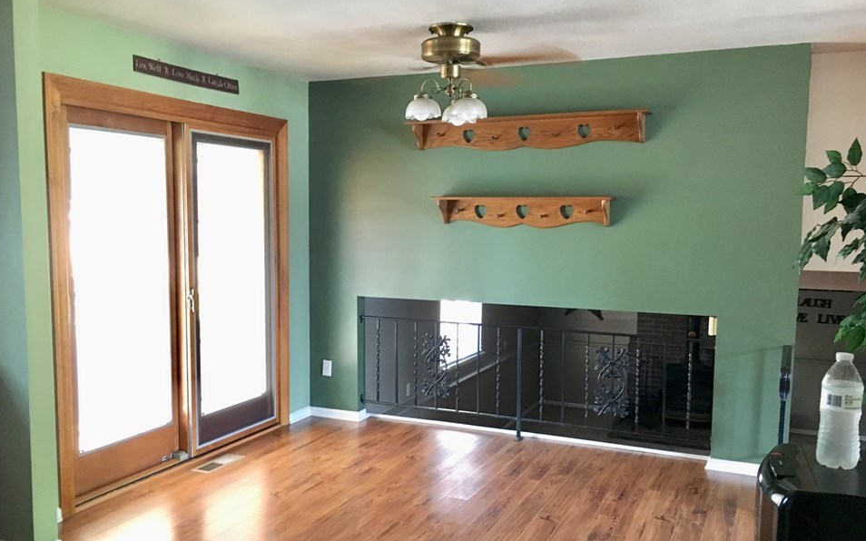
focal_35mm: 33
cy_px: 294
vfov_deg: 38.3
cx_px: 414
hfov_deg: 58.1
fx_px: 779
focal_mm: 4.15
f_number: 2.2
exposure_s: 1/15
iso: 250
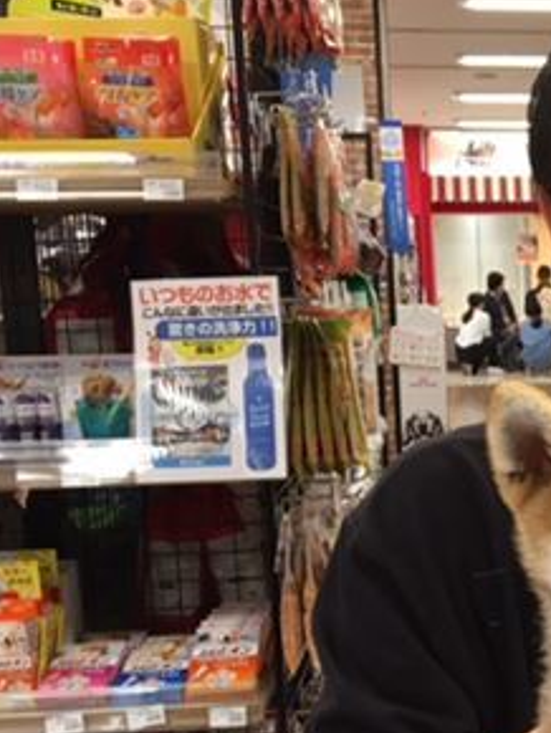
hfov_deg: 22.8
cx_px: 634
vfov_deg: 31.8
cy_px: 511
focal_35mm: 60
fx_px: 1272
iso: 64
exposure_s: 1/30
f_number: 2.2
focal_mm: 4.15
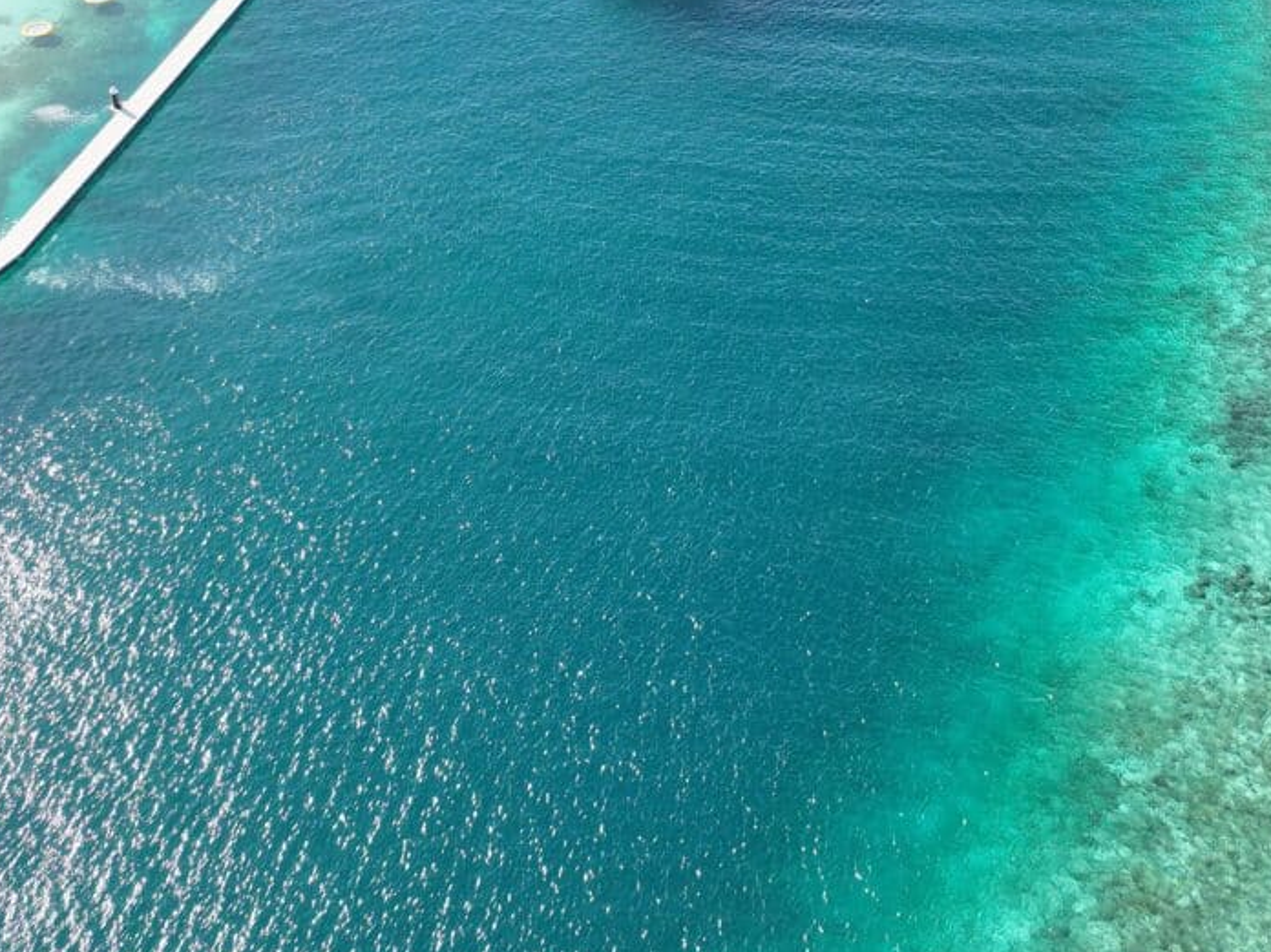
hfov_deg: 36.0
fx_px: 1945
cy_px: 153
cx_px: 794
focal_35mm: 53
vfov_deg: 26.8
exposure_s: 1/1600
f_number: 2.8
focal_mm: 12.29
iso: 420
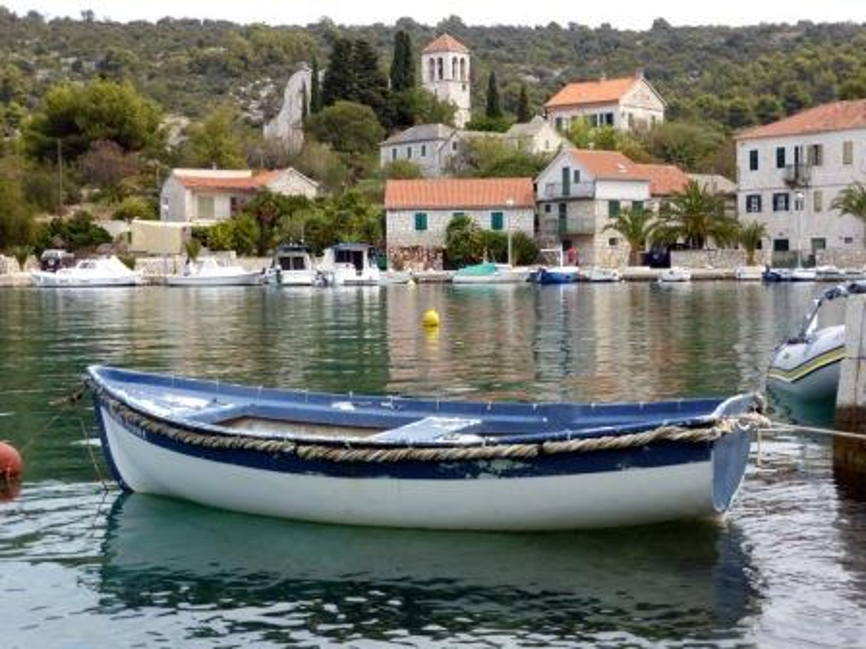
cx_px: 433
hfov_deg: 31.2
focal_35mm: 62
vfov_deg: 23.7
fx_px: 1551
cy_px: 324
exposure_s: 1/250
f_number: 4.8
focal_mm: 11
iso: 100
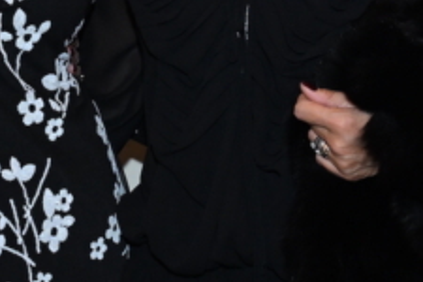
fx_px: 1927
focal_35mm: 164
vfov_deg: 8.2
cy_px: -124
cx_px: 26
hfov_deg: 12.4
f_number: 5
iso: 1600
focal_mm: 36
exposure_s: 1/80
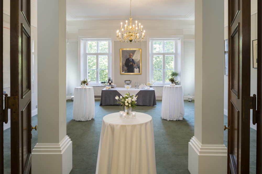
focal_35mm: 24
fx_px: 175
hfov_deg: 73.7
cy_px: 87
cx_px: 131
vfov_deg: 53.1
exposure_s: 1/3
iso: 100
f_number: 11
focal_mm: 24
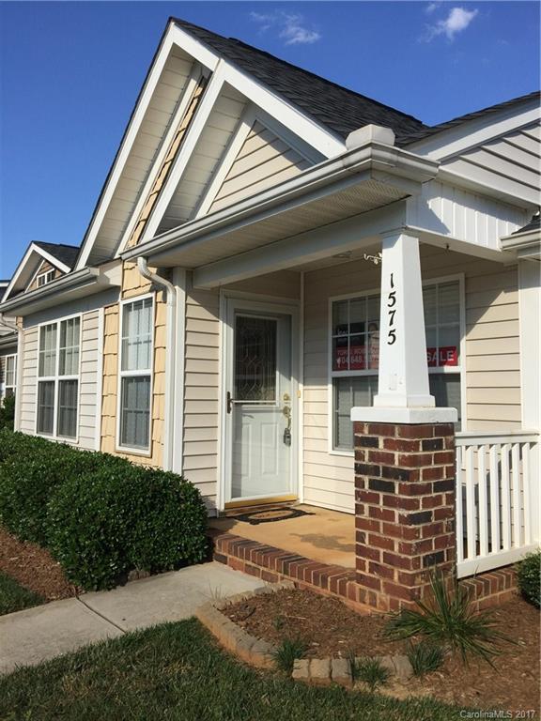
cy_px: 360
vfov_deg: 61.7
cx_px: 270
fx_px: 604
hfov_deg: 48.2
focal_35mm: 29
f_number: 2.2
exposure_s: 1/2326
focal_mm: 4.15
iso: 32
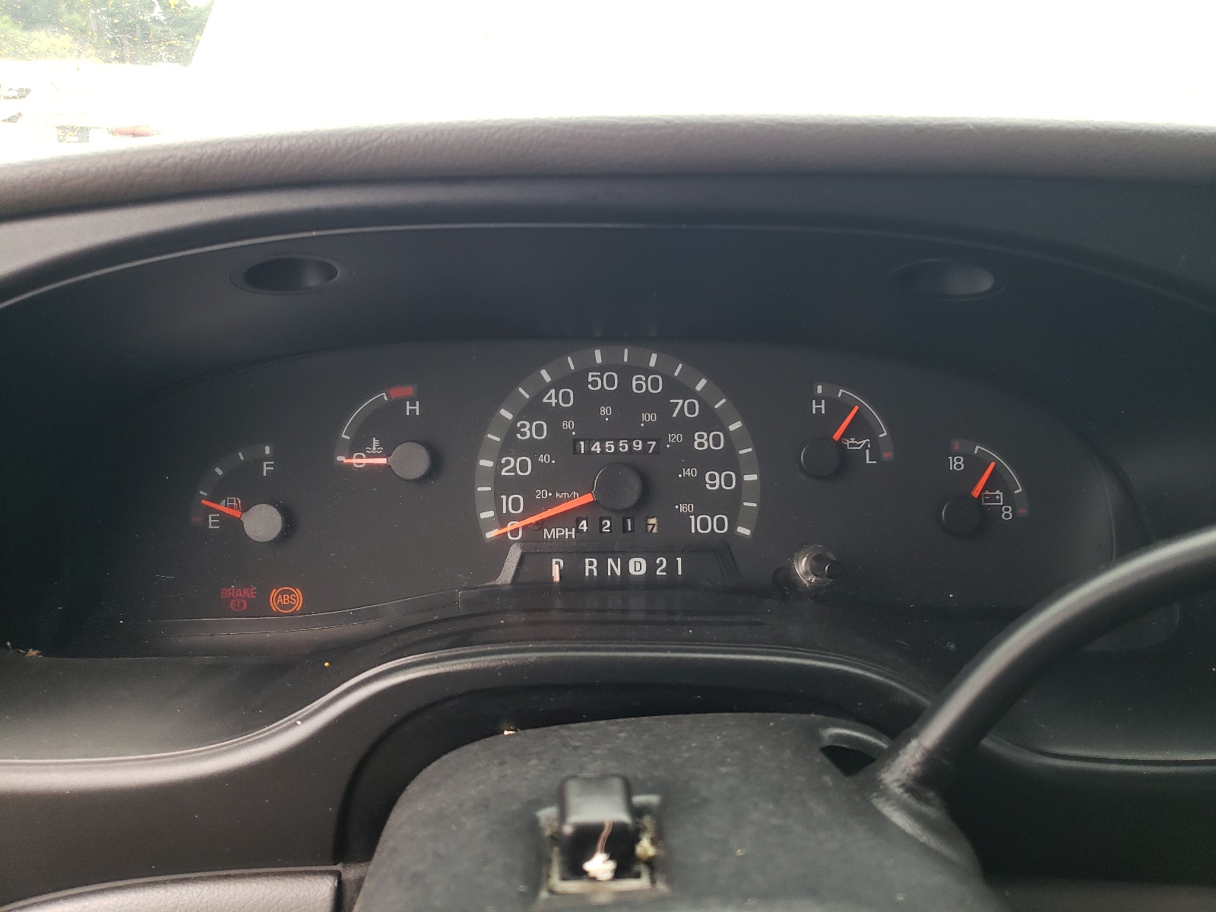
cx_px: 608
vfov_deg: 53.1
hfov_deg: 67.3
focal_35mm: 26
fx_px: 913
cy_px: 456
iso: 78
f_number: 1.5
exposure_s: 1/100
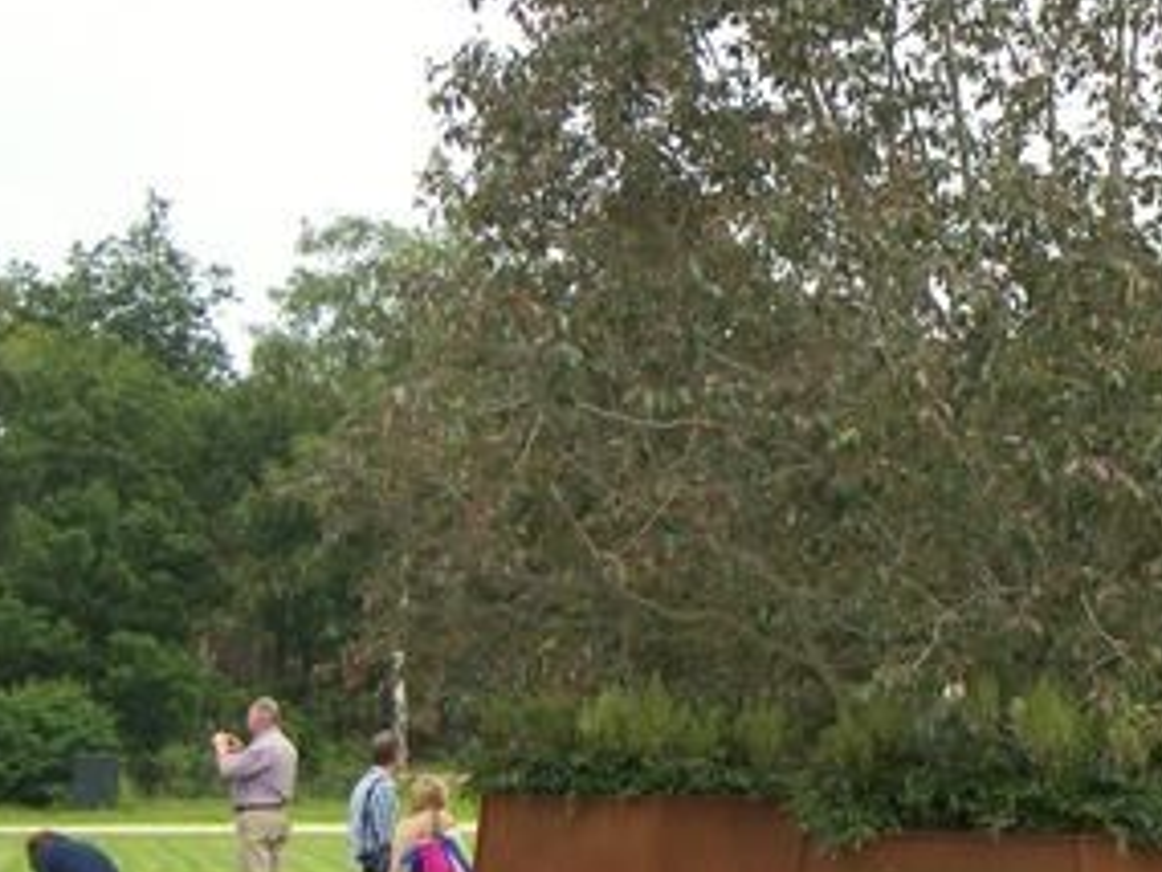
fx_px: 2754
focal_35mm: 82
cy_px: 701
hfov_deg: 23.1
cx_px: 1080
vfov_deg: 17.8
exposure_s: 1/800
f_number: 3.2
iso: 100
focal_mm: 8.2
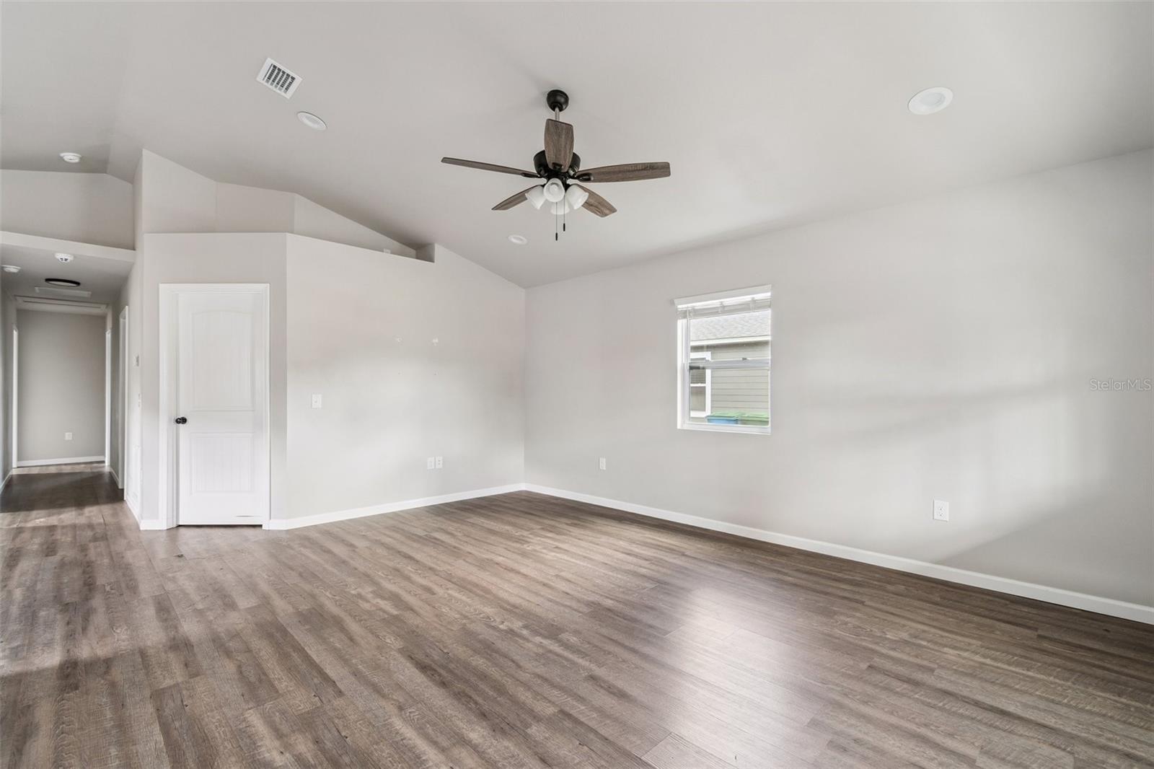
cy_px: 384
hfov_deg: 100.4
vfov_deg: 77.3
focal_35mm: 15
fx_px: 481
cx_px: 577
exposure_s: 1/3.33
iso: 200
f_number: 8
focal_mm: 10
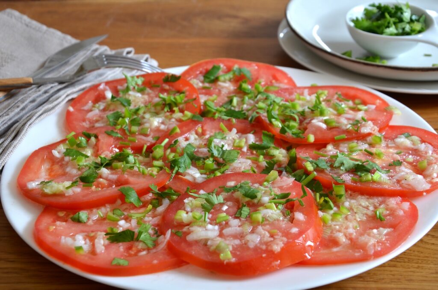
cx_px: 219
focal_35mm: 68
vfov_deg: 20.1
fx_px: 819
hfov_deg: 29.9
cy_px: 145
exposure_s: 1/2
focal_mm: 45
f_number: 9
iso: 125
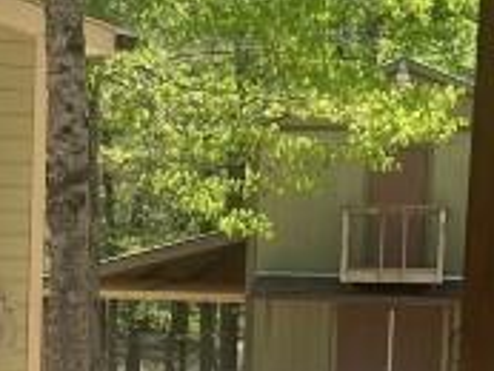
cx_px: -51
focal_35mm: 154
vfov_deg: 9.5
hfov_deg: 12.6
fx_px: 2199
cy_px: 428
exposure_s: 1/1488
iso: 50
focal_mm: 5.7
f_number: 1.5
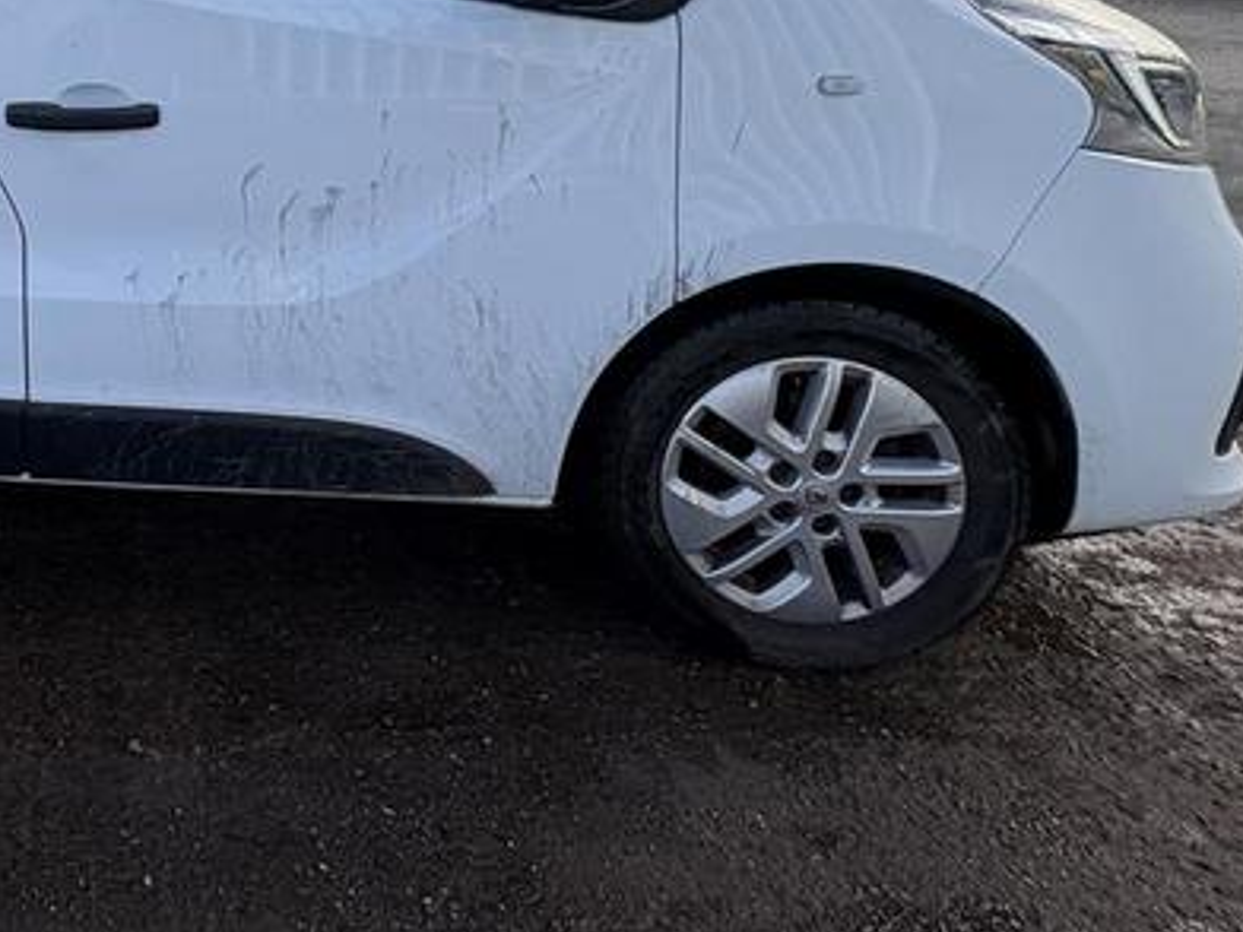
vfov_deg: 38.0
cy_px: -54
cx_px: -60
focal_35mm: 32
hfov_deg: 45.6
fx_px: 1149
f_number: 2.2
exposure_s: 1/565
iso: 40
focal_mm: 2.22
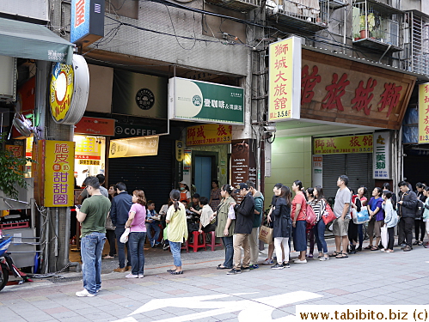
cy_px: 161
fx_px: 496
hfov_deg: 46.8
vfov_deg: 36.0
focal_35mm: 40
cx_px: 214
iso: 640
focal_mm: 20
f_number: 2
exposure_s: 1/60
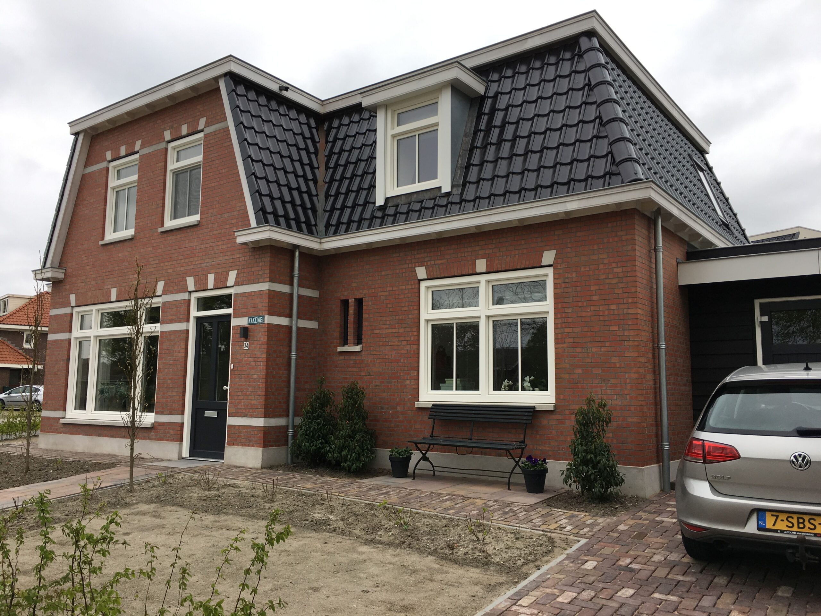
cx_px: 410
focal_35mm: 29
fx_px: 688
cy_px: 308
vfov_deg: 48.2
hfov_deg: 61.7
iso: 25
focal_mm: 4.15
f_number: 2.2
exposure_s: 1/478
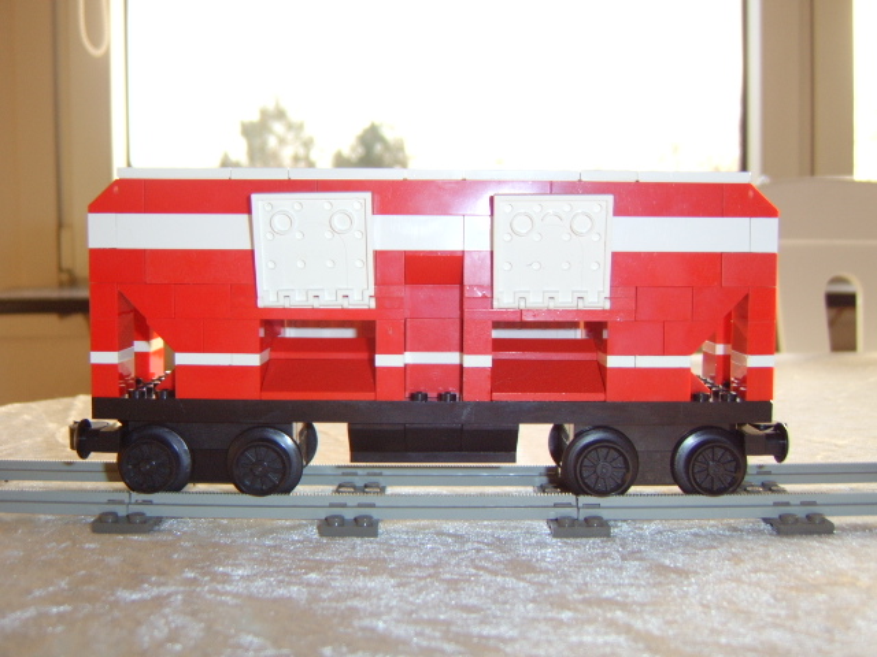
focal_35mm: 31
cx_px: 438
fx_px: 785
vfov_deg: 45.4
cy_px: 328
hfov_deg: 58.4
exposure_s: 1/30
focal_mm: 8.13
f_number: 2.7
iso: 141
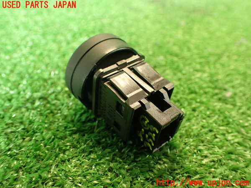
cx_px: 126
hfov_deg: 56.8
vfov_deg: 44.2
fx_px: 232
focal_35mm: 32
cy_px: 94
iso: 500
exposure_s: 1/30
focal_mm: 5.79
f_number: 2.4
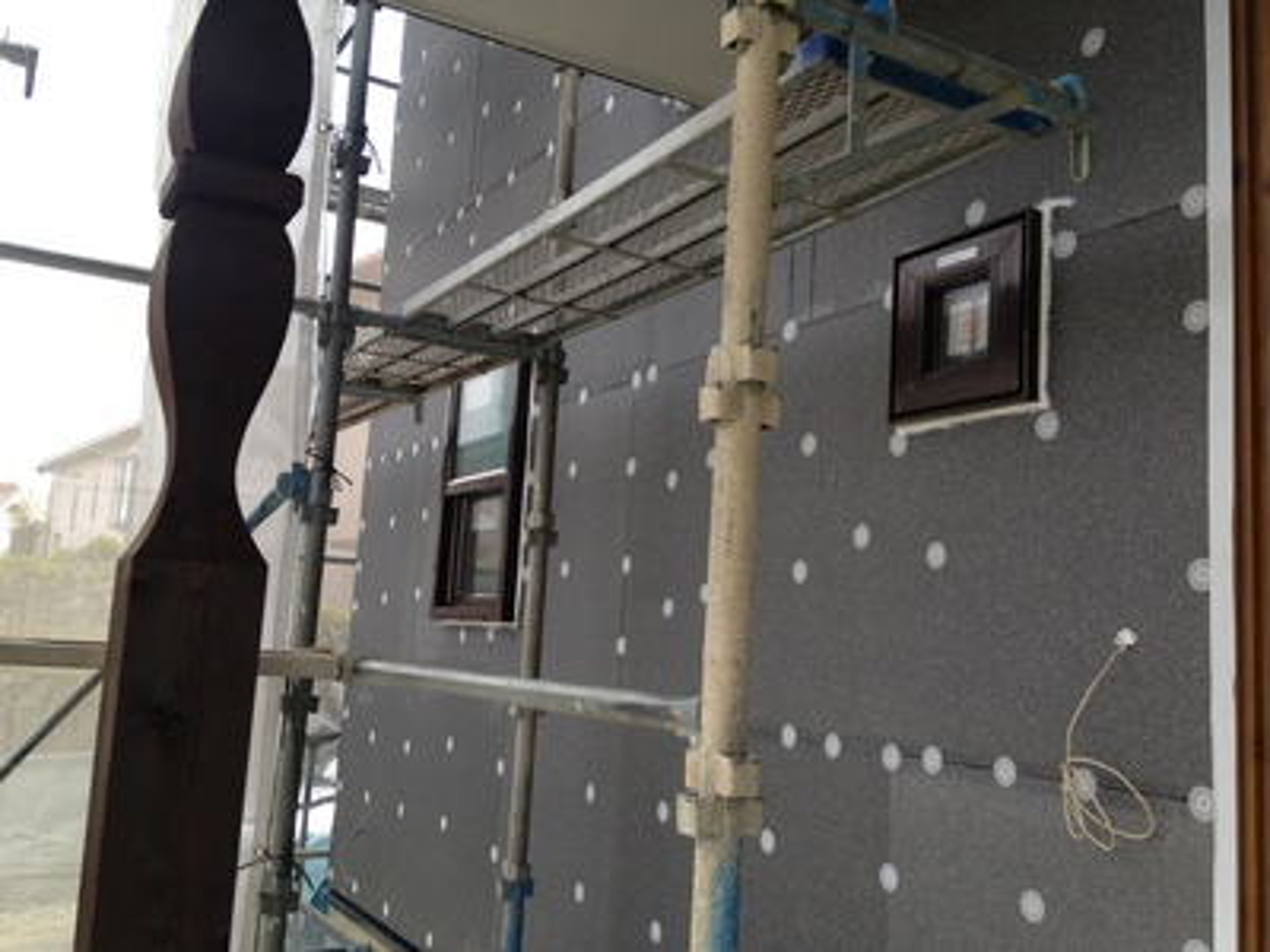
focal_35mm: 35
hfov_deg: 52.6
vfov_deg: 40.7
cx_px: 635
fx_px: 1284
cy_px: 476
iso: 64
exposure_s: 1/120
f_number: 2.4
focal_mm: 4.28
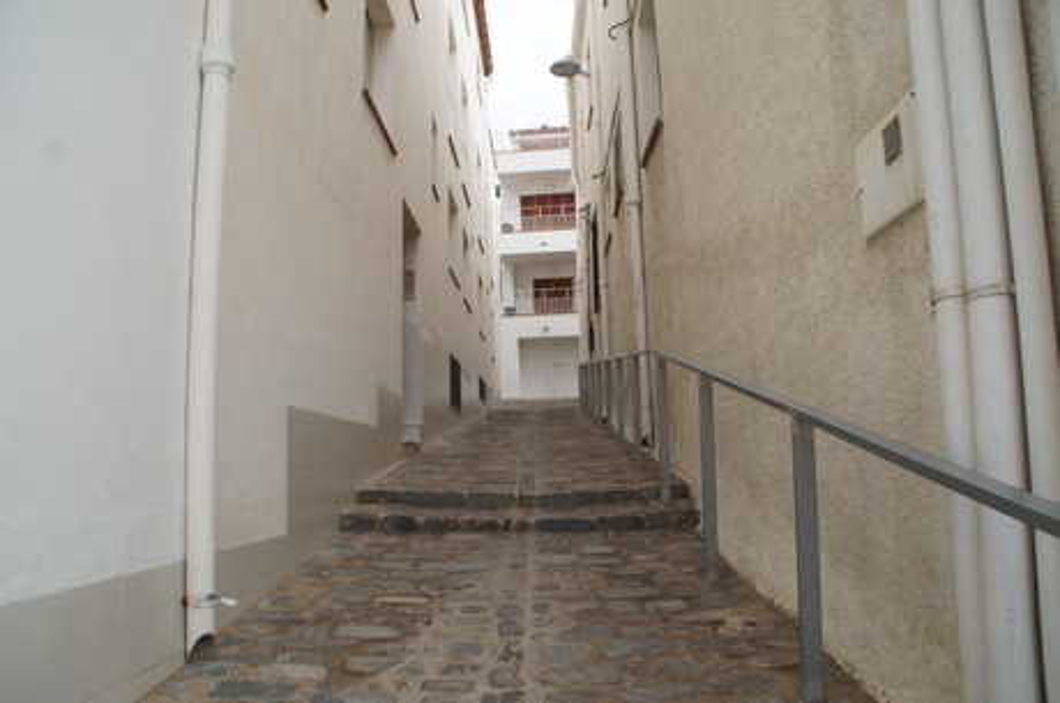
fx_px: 794
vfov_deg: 47.8
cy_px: 352
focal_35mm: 27
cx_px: 530
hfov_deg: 67.5
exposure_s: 1/200
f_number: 5.6
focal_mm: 18
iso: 100
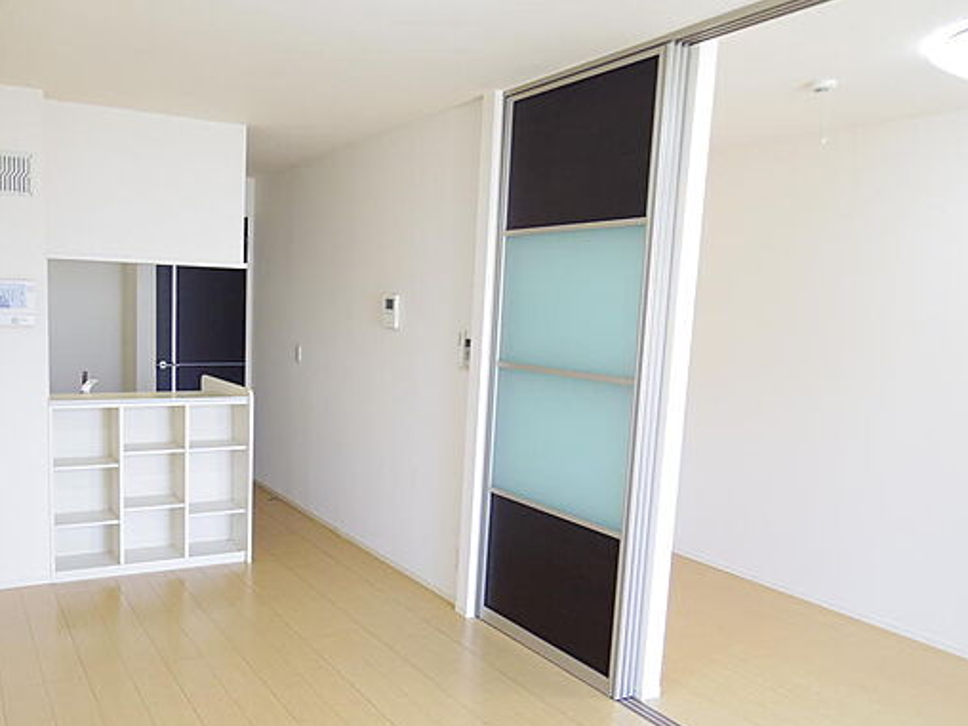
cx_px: 362
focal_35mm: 29
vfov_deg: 48.2
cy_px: 396
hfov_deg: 60.8
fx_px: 811
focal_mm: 5
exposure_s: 1/40
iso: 400
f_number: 2.8
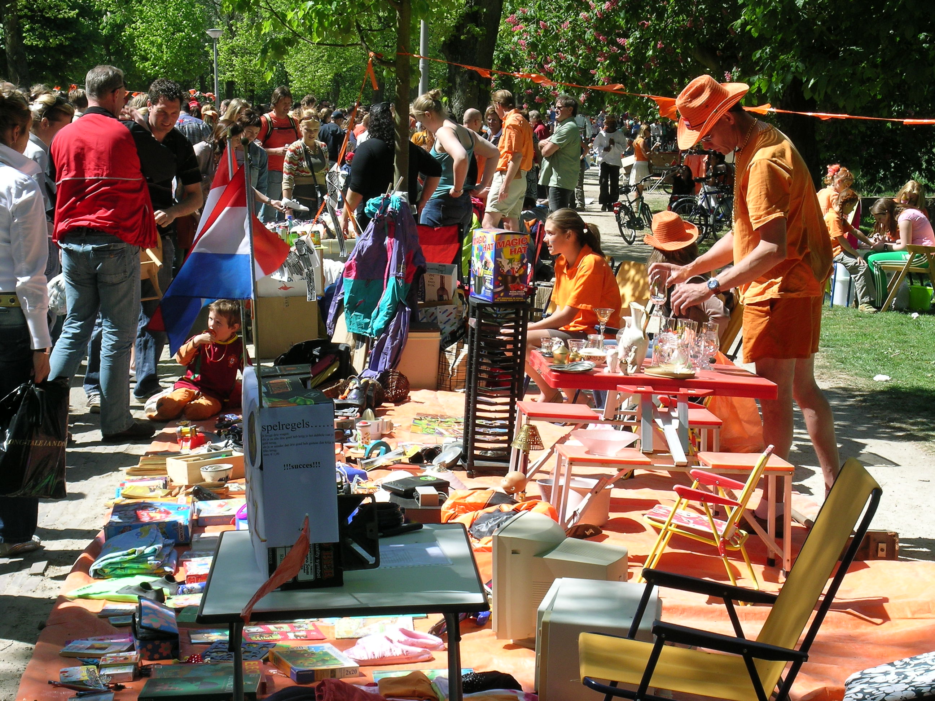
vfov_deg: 19.6
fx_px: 2026
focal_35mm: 75
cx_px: 468
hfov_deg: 26.0
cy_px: 350
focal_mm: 15.6
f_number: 7.1
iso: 50
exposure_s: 1/136
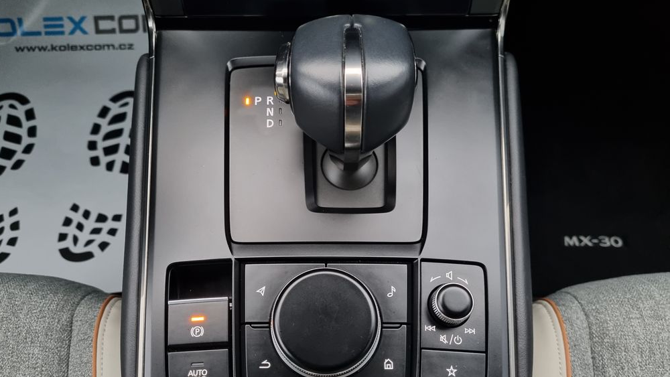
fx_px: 515
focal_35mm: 29
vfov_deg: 39.9
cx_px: 328
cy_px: 234
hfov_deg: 66.0
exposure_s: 1/25
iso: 500
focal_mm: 5.4
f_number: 1.8
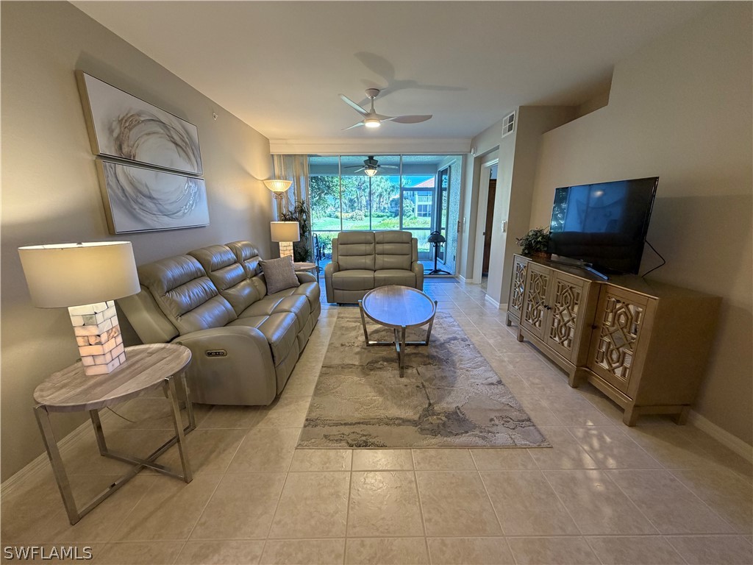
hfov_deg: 102.1
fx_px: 305
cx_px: 376
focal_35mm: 14
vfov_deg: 85.7
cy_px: 282
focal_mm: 2.22
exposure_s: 1/60
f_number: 2.2
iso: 250
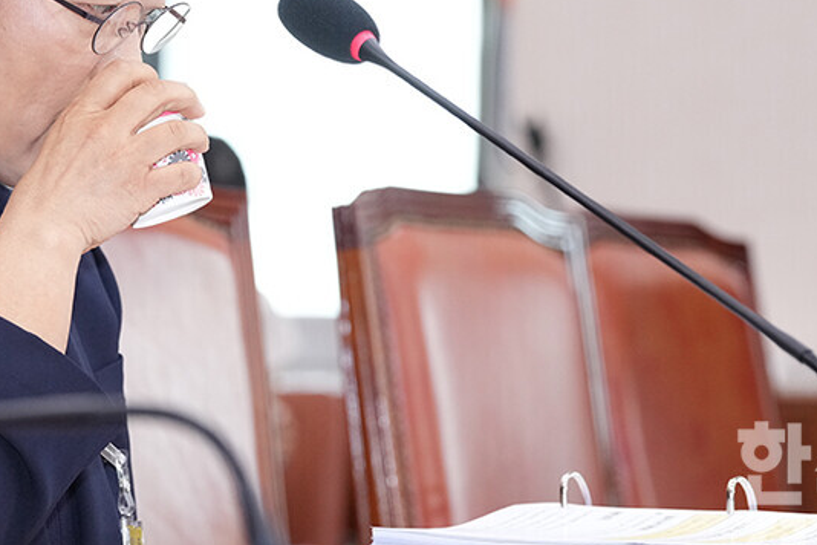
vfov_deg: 6.8
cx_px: 177
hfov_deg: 10.1
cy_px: 136
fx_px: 4607
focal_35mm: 203
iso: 2500
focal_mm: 113
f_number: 5
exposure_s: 1/160
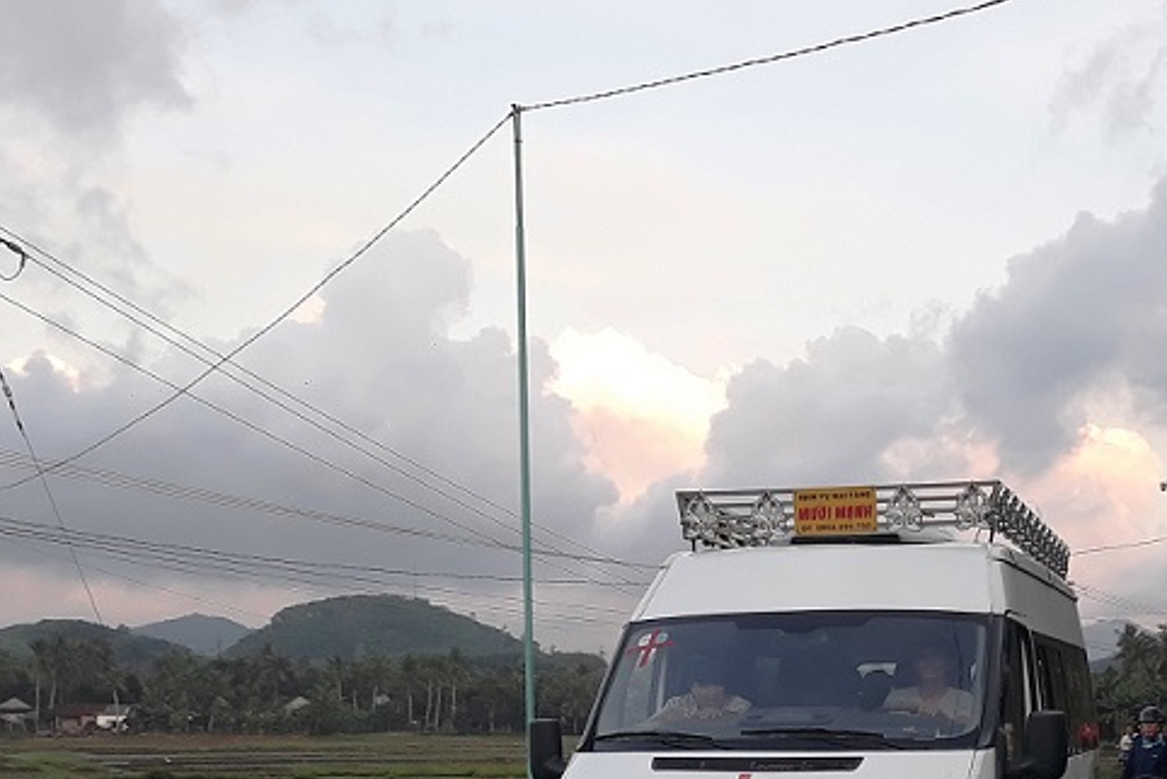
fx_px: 1265
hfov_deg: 48.8
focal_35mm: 39
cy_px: 595
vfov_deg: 33.5
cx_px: 763
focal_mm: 3.71
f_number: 1.7
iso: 50
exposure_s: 1/100
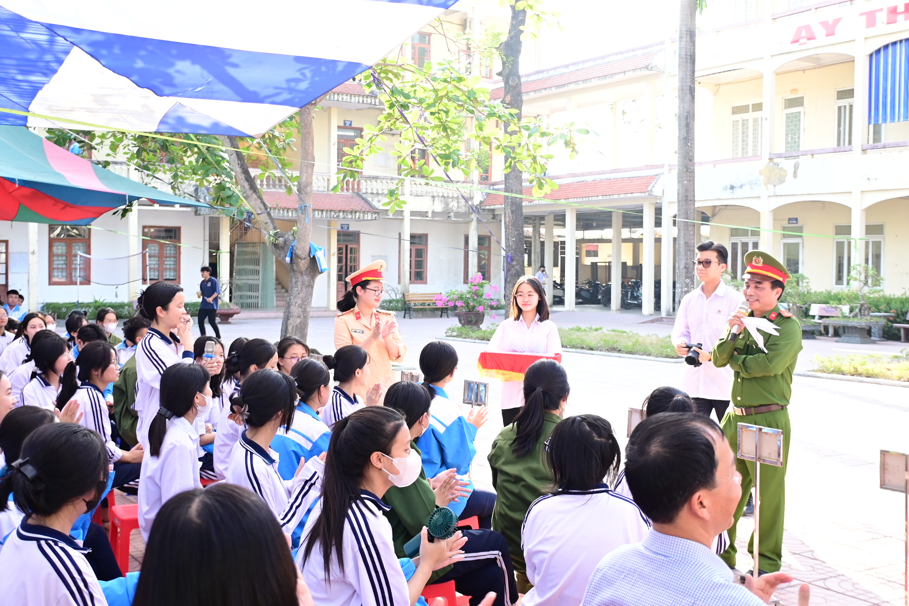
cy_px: 303
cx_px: 454
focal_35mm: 40
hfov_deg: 48.5
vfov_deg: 33.4
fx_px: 1010
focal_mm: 27
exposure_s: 1/200
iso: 400
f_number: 4
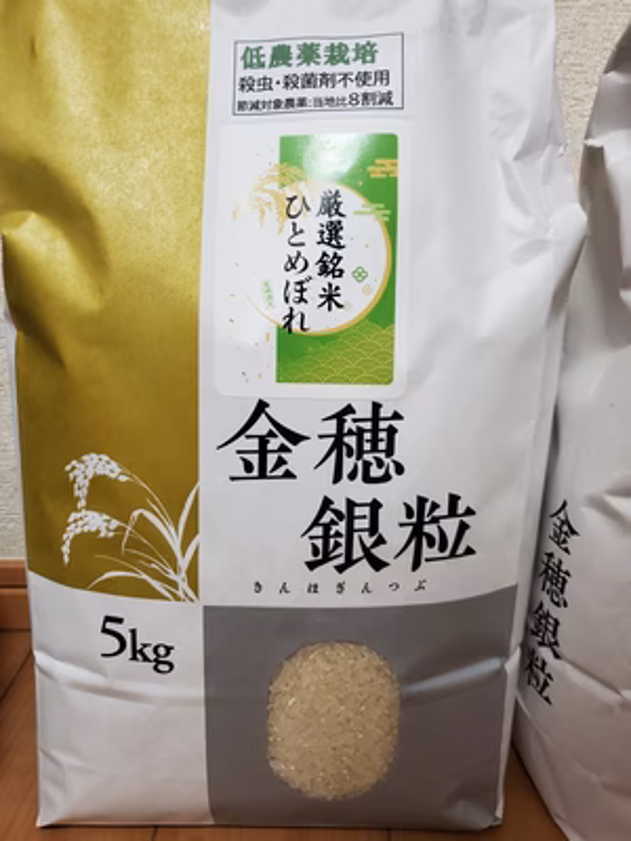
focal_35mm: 26
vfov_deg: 67.3
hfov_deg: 53.1
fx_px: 632
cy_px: 420
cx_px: 316
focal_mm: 4.3
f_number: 1.5
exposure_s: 1/50
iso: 250
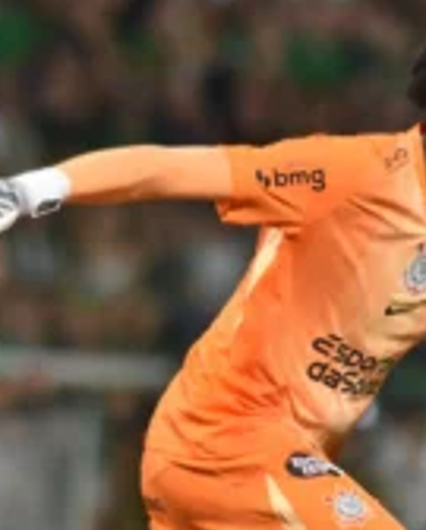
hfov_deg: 1.4
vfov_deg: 1.7
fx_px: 17729
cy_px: 262
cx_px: 435
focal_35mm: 1128
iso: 500
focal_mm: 300
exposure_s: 1/400
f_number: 4
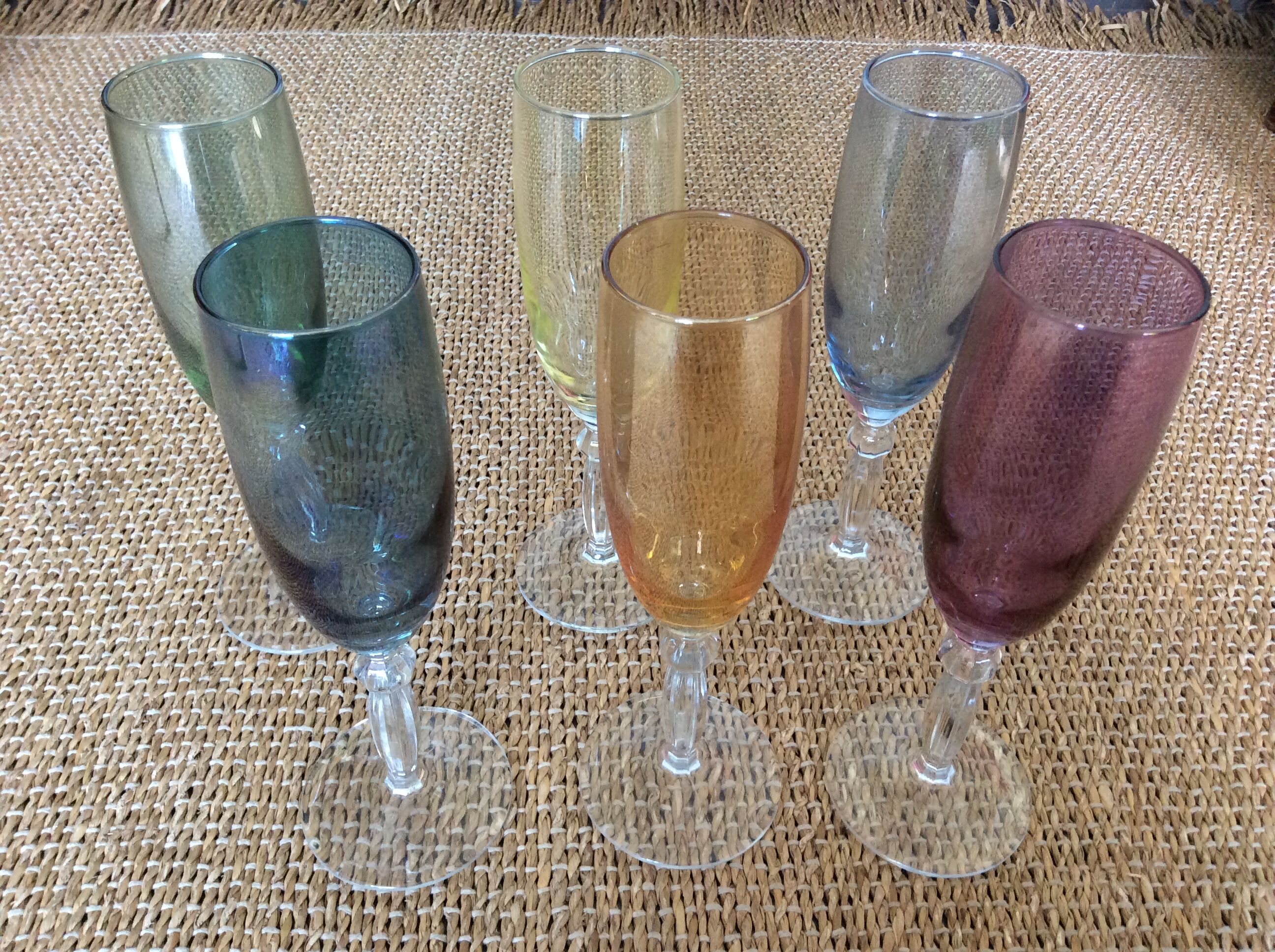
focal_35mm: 32
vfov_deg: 44.1
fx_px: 1177
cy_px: 476
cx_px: 638
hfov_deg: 56.9
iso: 125
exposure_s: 1/25
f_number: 2.4
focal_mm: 3.3
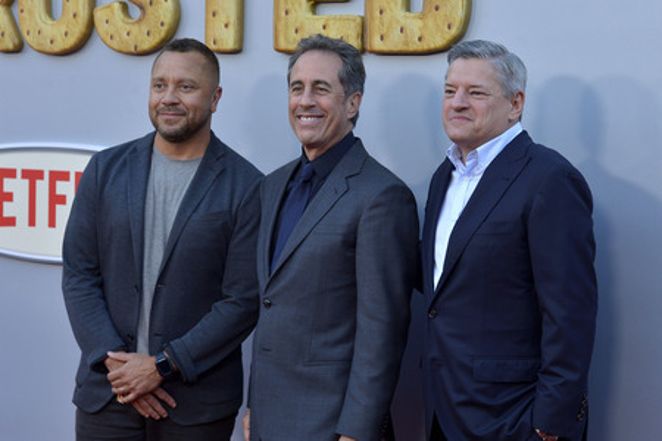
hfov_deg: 28.8
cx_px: 331
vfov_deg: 19.5
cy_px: 220
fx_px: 1287
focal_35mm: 70
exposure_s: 1/250
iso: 400
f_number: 7.1
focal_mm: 70
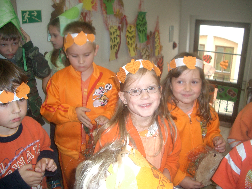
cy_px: 94
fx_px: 255
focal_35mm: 35
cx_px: 126
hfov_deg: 52.6
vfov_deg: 40.7
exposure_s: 1/40
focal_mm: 5.8
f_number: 2.6
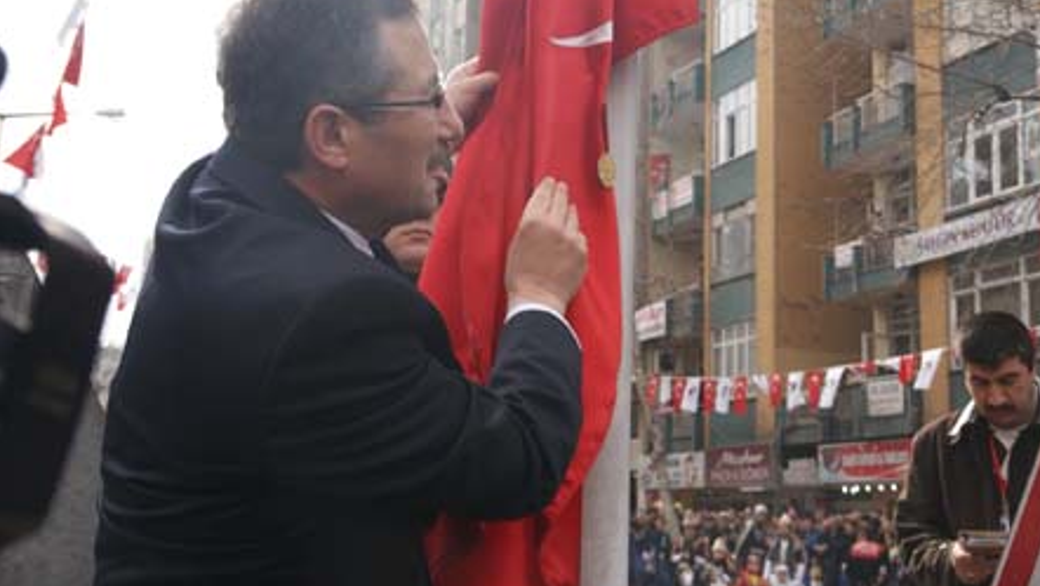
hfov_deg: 42.9
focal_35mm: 48
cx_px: 525
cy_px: 249
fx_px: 1324
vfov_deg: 24.9
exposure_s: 1/160
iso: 100
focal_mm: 30
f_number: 5.6
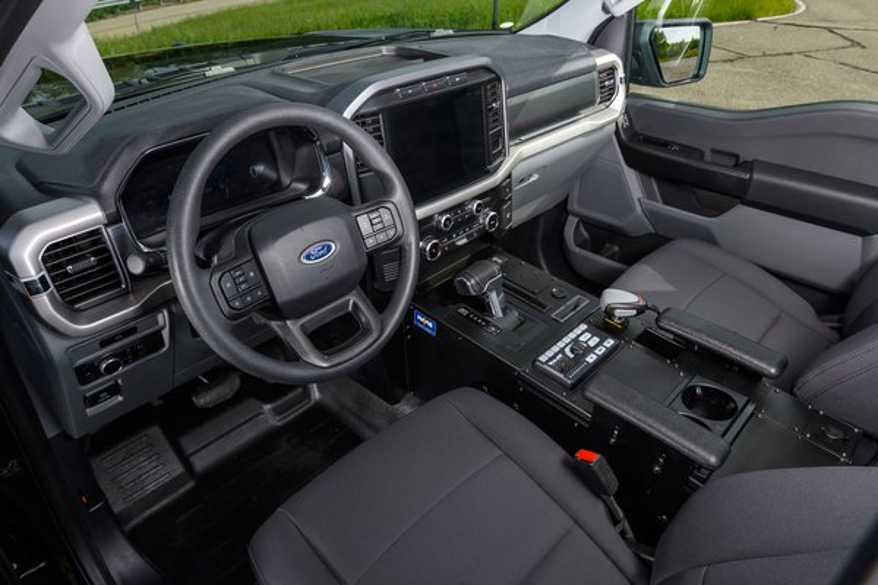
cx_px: 439
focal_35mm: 24
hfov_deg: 73.7
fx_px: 585
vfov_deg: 53.1
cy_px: 292
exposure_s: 1/200
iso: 100
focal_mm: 16
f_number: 8
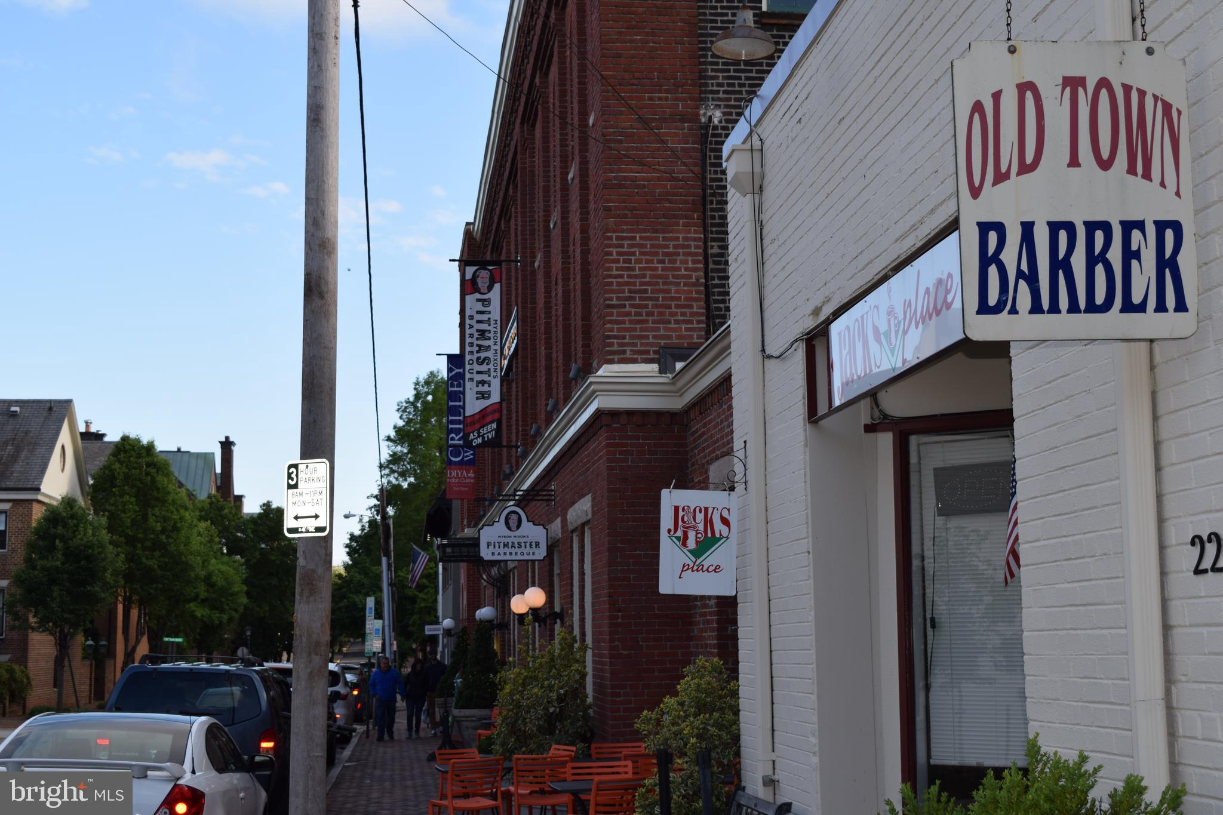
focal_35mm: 51
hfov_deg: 38.9
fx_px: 1732
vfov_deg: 26.5
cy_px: 408
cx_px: 612
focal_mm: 34
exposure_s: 1/160
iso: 100
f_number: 6.3
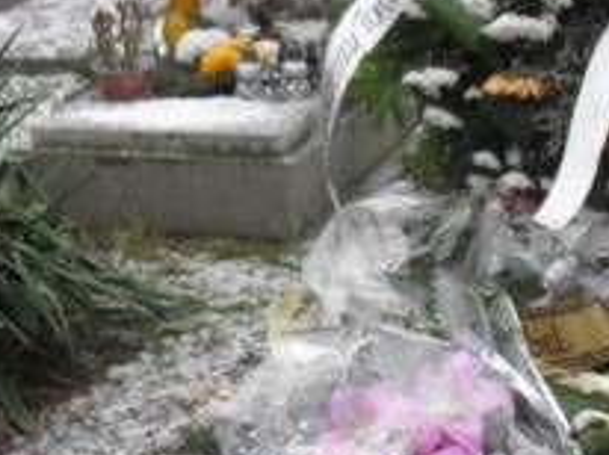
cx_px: 568
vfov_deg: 13.6
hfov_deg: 17.7
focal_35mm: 109
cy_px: 260
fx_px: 1915
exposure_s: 1/250
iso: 100
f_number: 3.2
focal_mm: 6.3
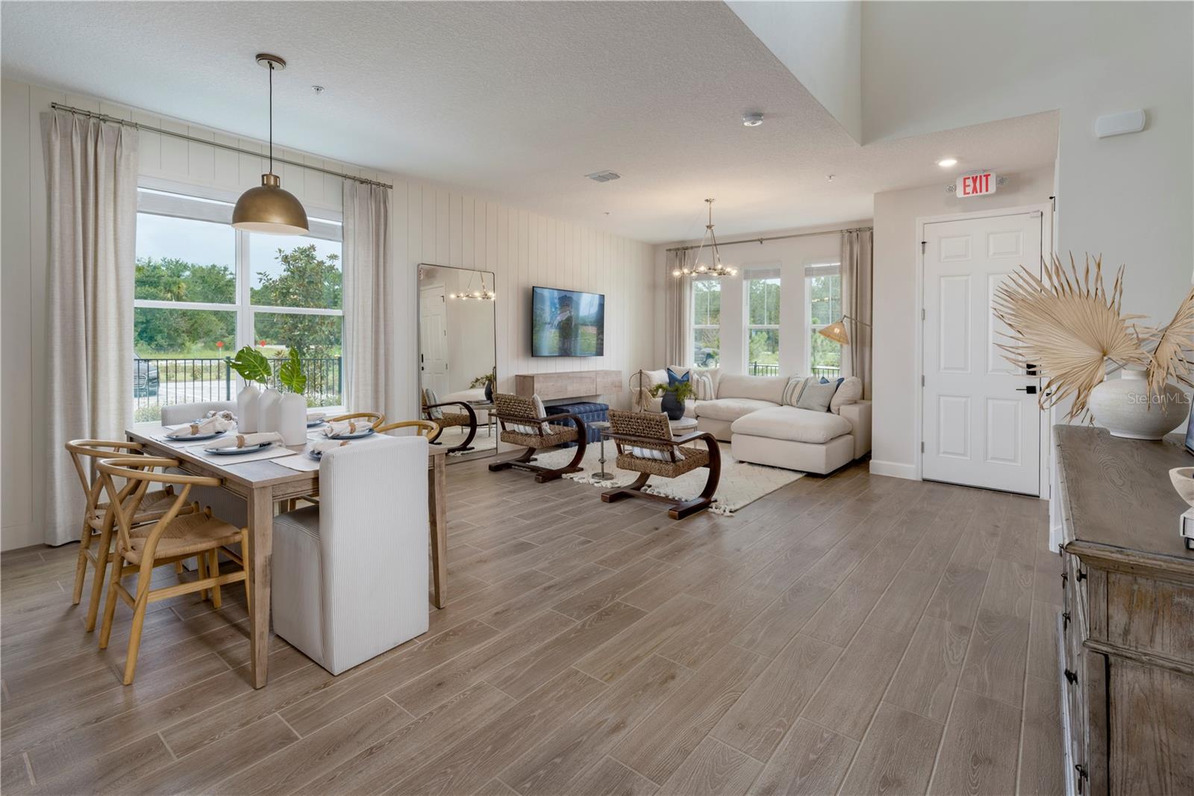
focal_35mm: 16
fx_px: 531
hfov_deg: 96.7
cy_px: 398
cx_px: 597
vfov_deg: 73.7
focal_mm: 16
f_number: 16
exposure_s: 1/100
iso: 160
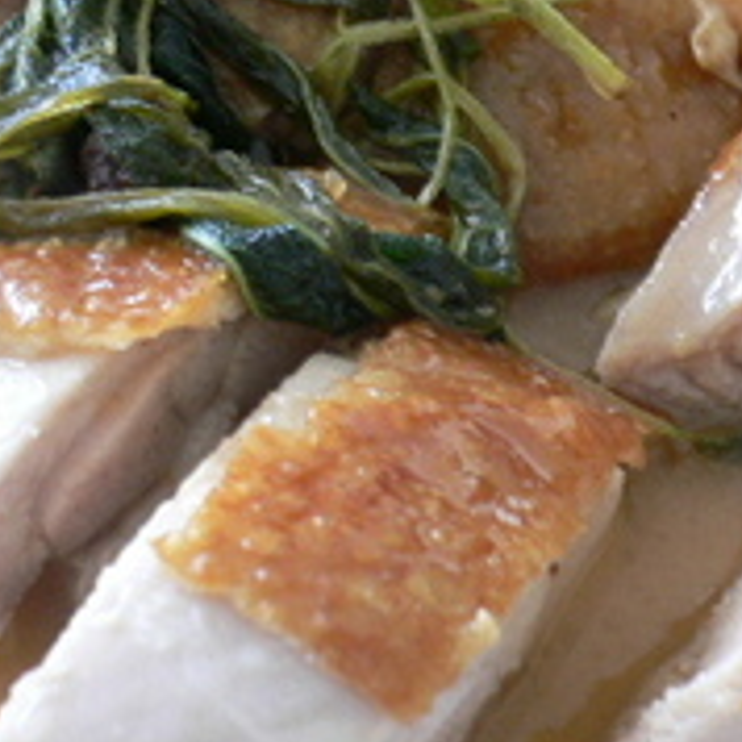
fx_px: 2110
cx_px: 484
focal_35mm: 87
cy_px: 102
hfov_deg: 19.9
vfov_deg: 19.6
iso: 100
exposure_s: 1/25
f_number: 2.8
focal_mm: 5.8
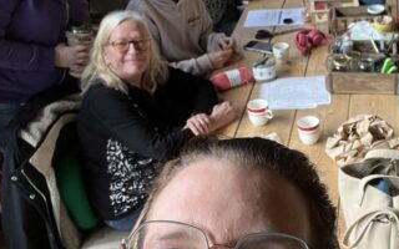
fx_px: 663
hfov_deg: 32.1
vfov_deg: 21.1
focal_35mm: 61
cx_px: 348
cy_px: 55
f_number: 2.2
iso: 100
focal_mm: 2.71
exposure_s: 1/92
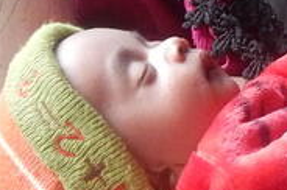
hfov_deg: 9.7
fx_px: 1623
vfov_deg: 6.6
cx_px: 471
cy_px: -107
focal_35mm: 204
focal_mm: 5.4
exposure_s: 1/30
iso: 400
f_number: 4
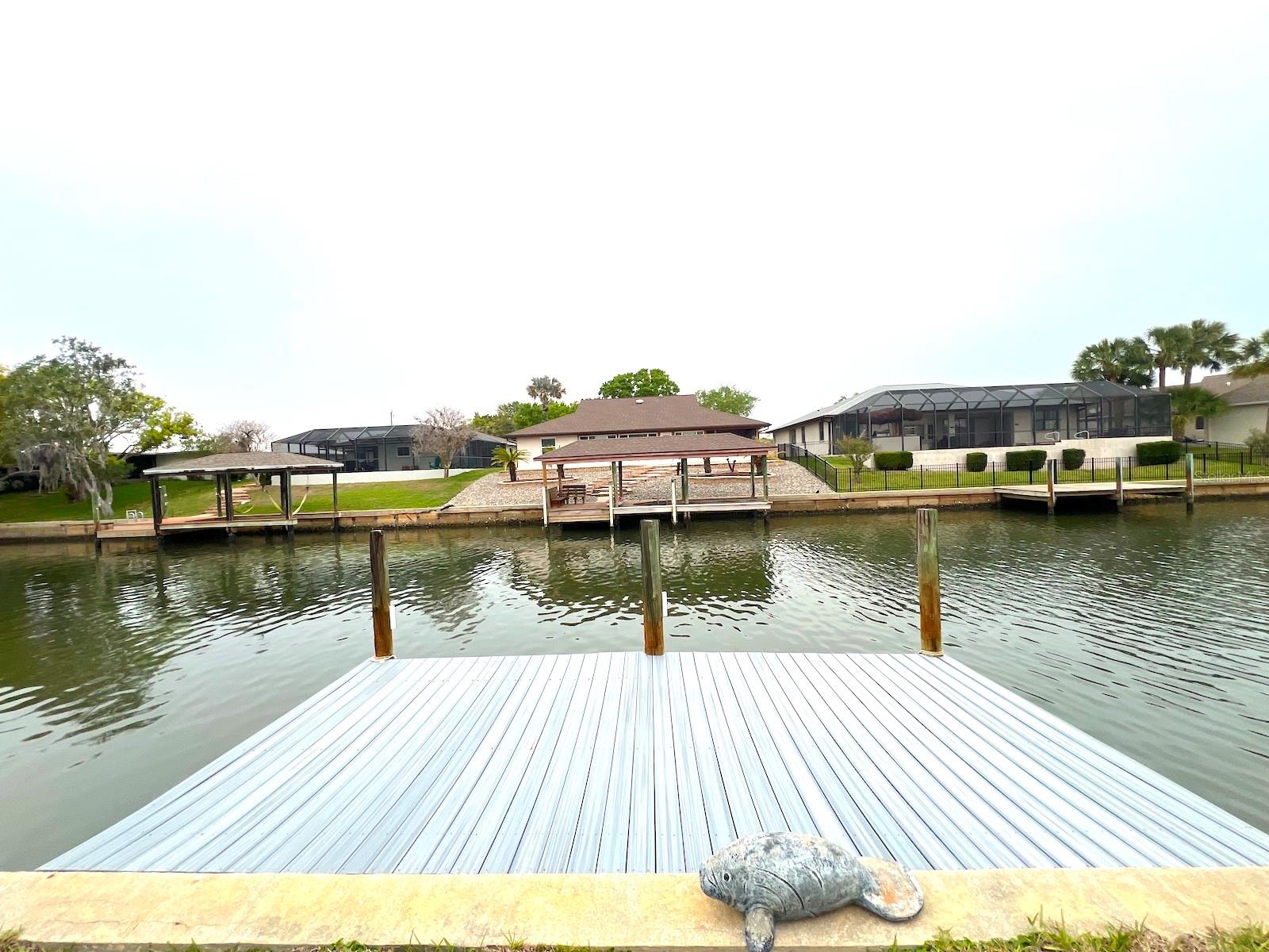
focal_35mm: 13
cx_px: 634
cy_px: 476
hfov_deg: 106.2
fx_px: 477
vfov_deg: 89.9
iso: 32
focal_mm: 1.57
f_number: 1.8
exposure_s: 1/386
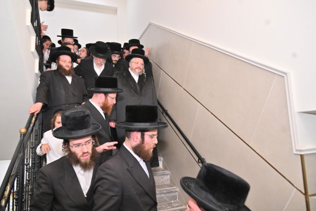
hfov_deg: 71.5
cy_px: 101
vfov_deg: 51.3
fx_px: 219
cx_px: 157
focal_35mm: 25
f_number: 4
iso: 1250
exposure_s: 1/200
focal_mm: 24
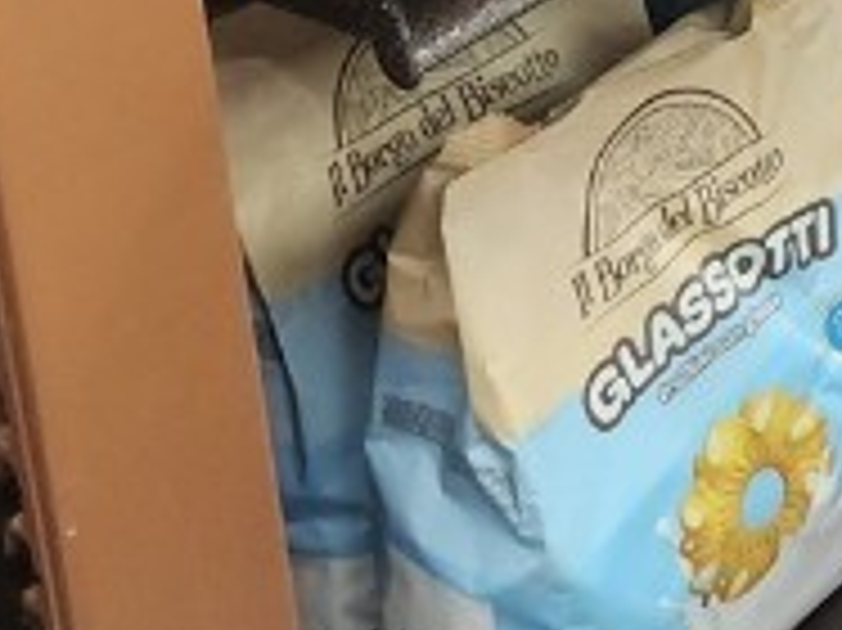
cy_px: -778
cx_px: 1409
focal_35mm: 126
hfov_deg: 14.2
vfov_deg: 10.4
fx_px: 3063
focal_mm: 5.4
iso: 80
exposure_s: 1/60
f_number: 1.8
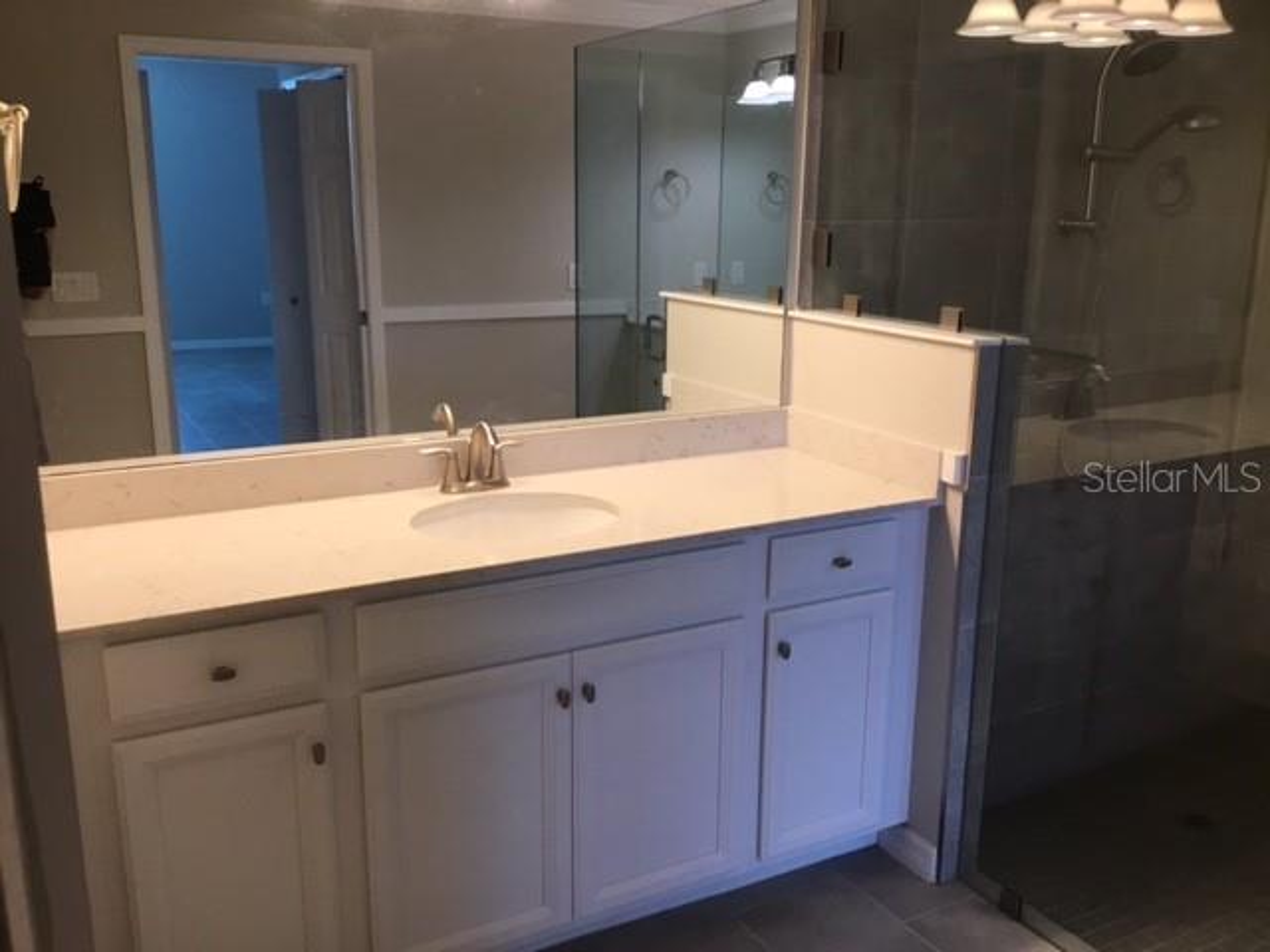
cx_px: 635
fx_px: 1137
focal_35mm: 31
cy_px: 476
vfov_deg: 45.4
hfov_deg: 58.4
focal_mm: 3.3
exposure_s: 1/30
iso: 25
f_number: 2.4
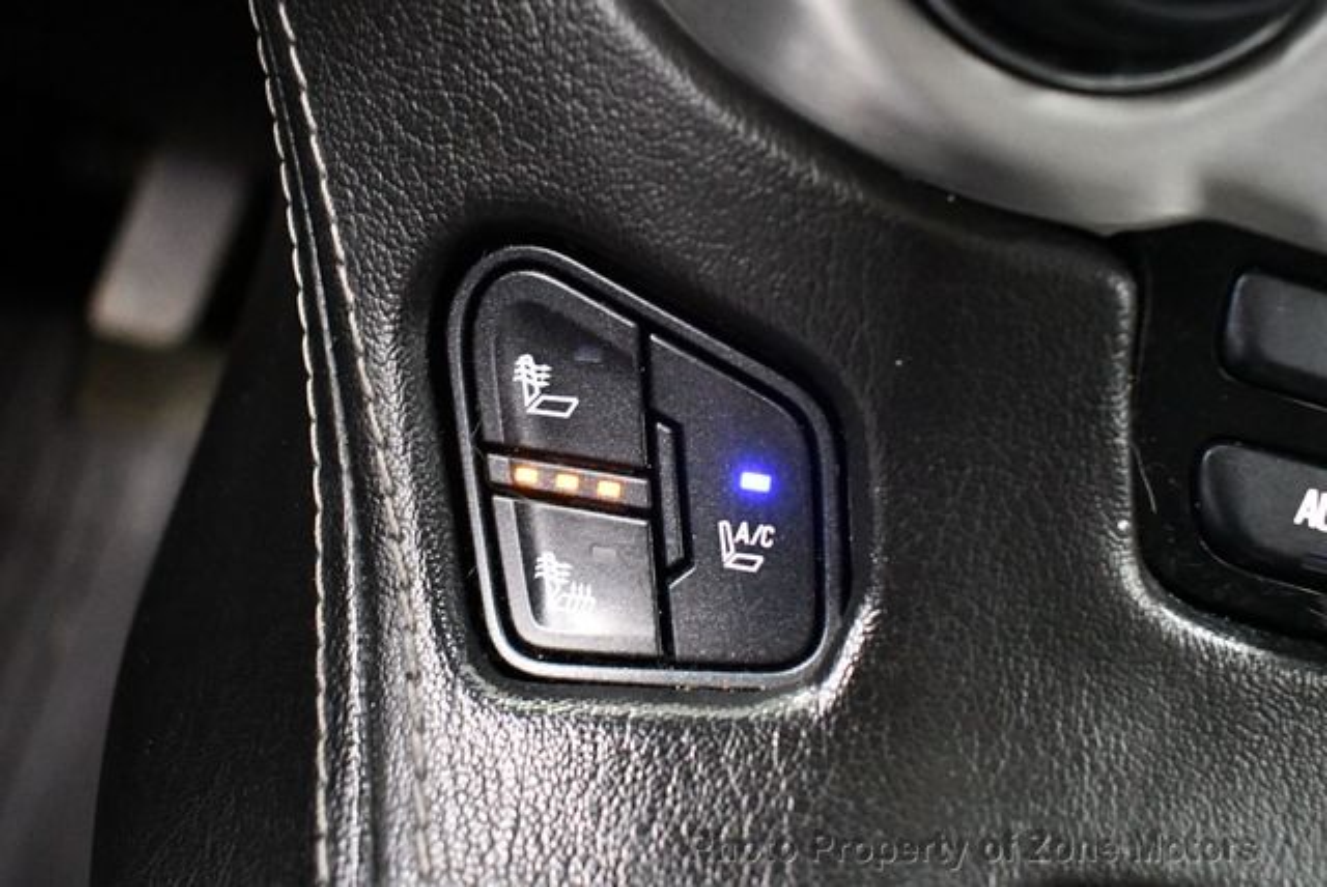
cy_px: 444
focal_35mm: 36
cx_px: 664
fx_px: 1328
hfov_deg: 53.1
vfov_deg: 36.9
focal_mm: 18
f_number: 3.5
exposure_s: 1/60
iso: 8000
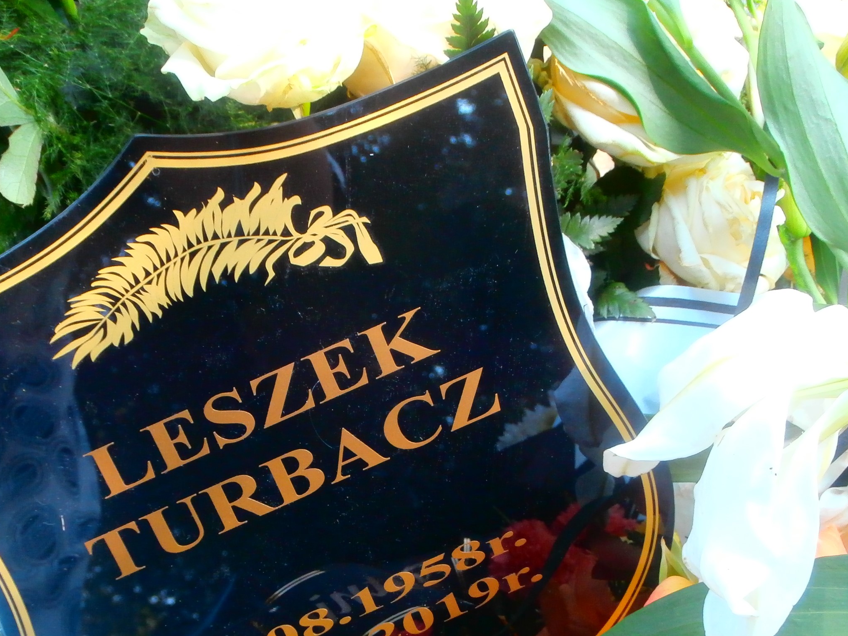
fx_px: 1372
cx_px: 369
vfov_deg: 25.9
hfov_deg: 34.3
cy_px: 455
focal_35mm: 56
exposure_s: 1/60
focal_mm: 6.67
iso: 200
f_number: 3.9
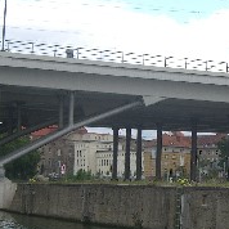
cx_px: 209
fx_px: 823
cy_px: 156
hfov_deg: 15.6
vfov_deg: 15.8
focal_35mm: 110
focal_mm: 7.9
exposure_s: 1/320
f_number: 4
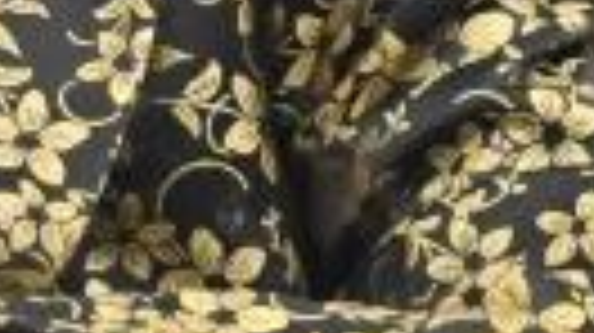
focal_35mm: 1464
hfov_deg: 1.5
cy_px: -580
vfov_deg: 0.8
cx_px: -540
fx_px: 23040
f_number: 4
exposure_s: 1/250
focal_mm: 120
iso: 1000
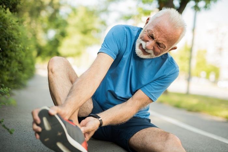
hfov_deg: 39.6
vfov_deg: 27.0
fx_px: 317
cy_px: 76
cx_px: 114
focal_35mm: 50
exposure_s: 1/640
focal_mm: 50
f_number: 1.4
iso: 64
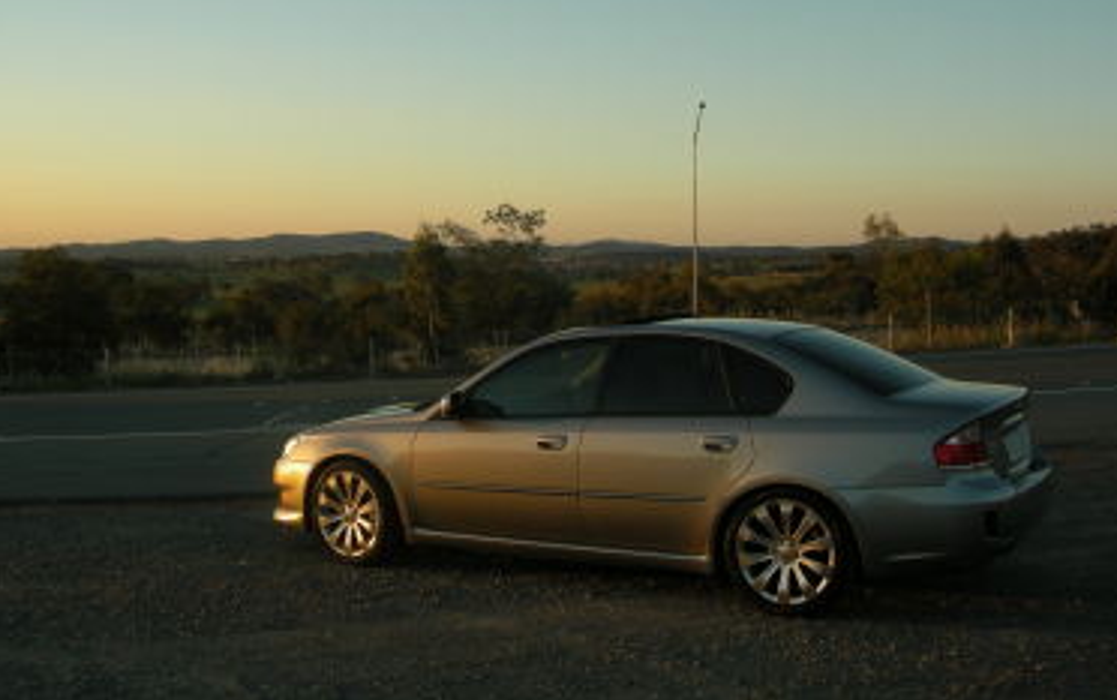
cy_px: 294
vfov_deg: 31.2
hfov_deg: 48.2
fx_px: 1249
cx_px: 586
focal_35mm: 41
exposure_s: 1/114
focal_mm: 7.5
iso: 64
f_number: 3.8
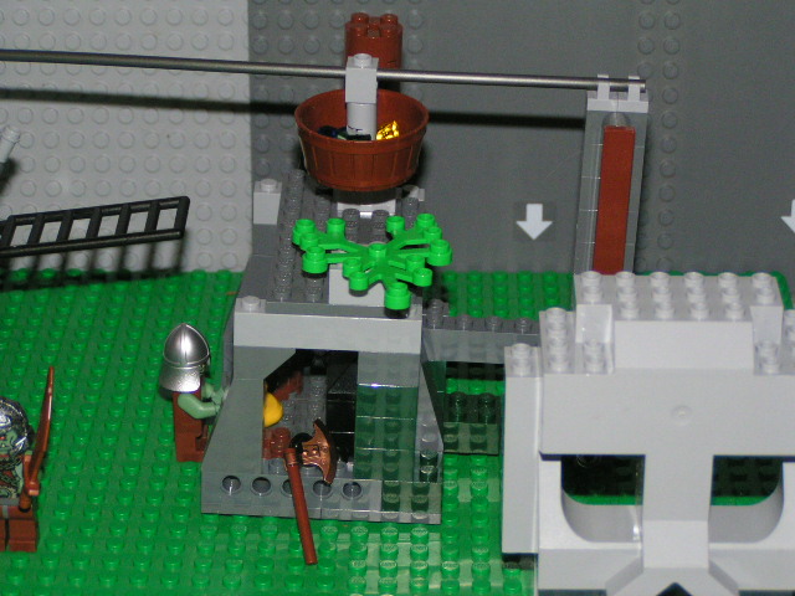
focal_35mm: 108
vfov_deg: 13.7
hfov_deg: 18.2
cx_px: 398
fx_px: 2480
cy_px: 298
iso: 200
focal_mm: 16.6
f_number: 3.5
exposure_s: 1/125
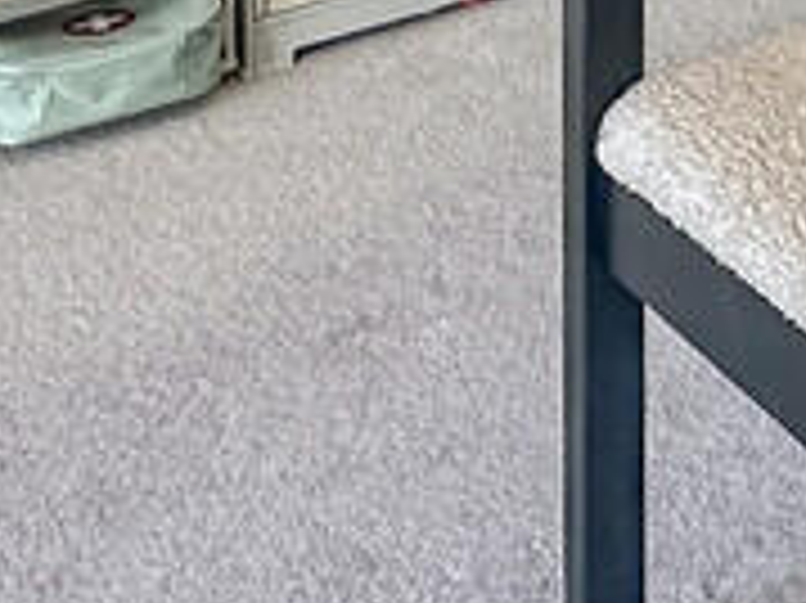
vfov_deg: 14.2
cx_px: 1144
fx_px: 1861
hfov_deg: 21.3
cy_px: -734
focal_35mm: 80
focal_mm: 2.22
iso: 250
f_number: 2.2
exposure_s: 1/100
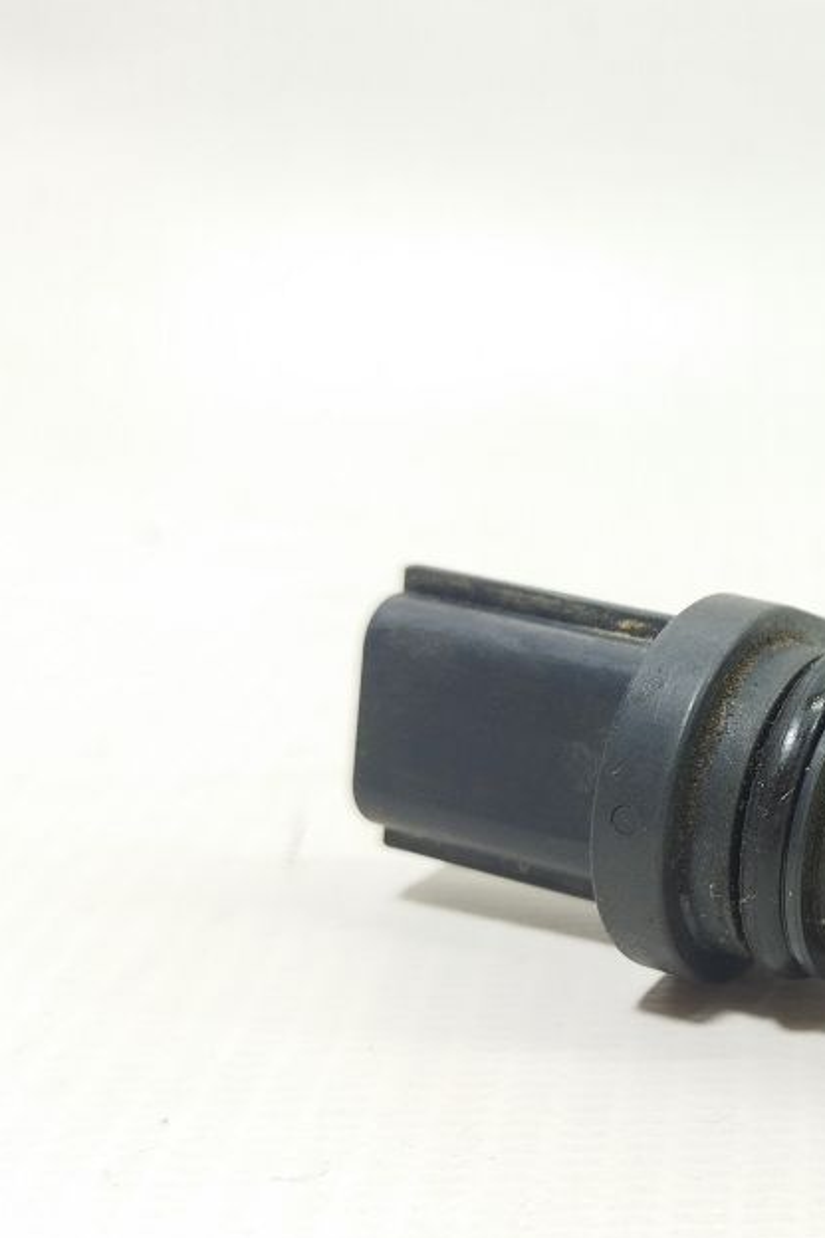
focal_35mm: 54
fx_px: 1856
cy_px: 794
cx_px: 900
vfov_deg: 36.6
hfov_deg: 23.6
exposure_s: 1/50
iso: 100
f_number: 1.79
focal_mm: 4.71
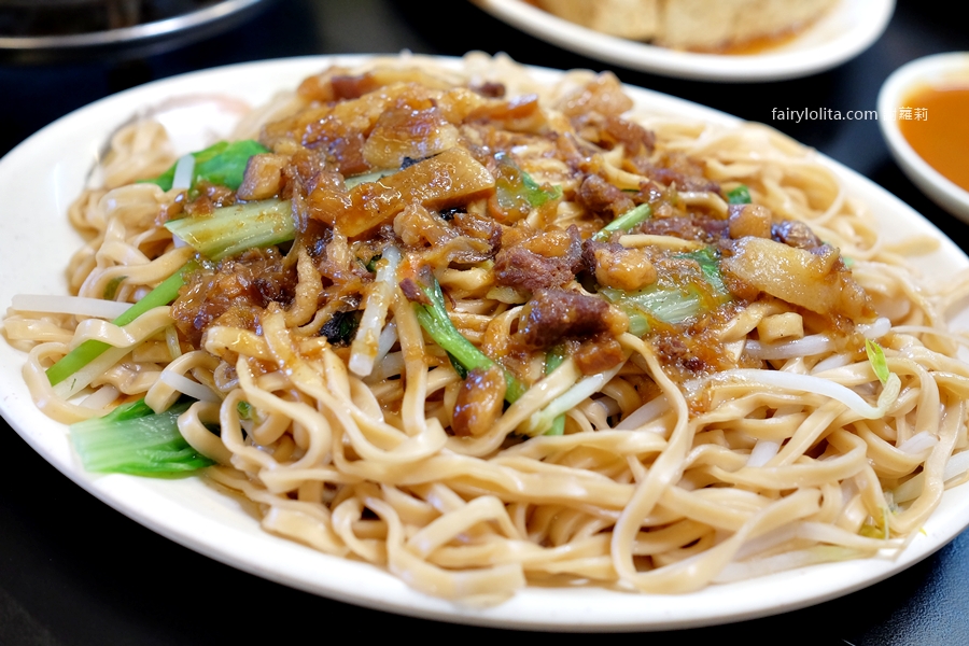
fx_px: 942
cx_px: 484
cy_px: 323
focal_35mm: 35
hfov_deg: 54.4
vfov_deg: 37.9
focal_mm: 23
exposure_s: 1/52
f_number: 3.6
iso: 1000
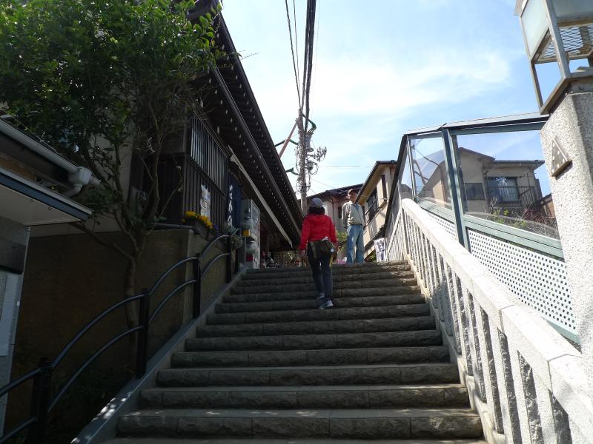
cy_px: 222
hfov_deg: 71.6
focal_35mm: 24
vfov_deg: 56.8
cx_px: 296
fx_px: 411
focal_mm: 5.1
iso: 80
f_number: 3.5
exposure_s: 1/500
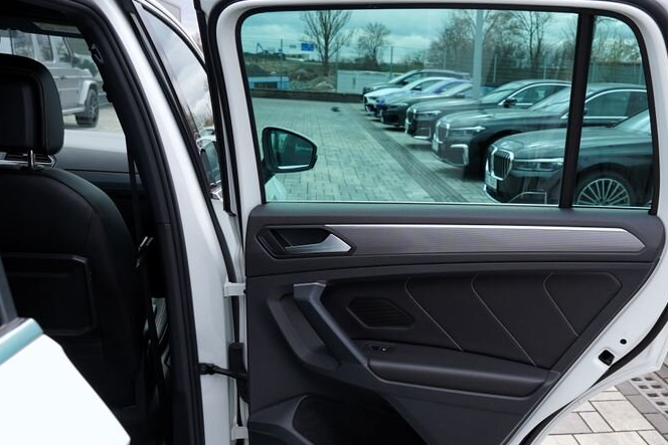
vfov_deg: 35.7
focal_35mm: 37
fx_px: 687
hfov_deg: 50.9
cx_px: 446
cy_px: 281
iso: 100
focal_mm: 24
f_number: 6.3
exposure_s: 1/160
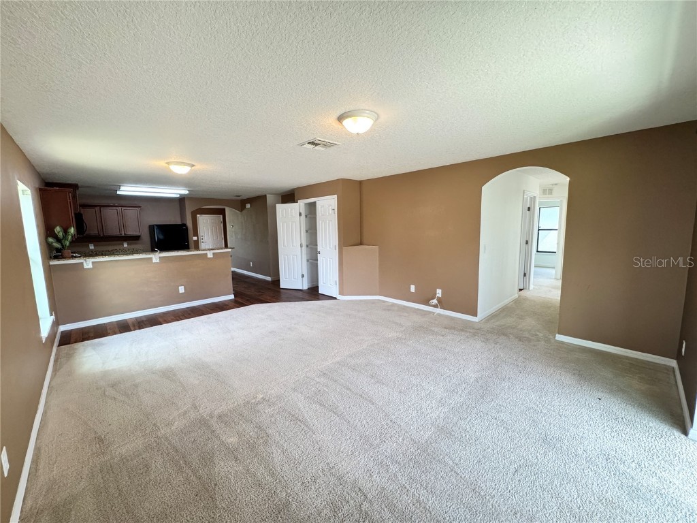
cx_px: 348
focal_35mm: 14
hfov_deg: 102.1
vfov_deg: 85.7
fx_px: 282
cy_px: 262
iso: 250
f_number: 2.2
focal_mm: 2.22
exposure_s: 1/120
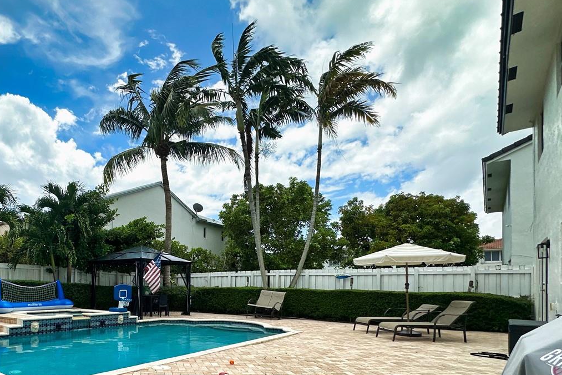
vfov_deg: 52.7
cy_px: 281
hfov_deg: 72.9
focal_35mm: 23
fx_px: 359
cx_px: 171
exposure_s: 1/1887
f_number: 2.2
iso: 40
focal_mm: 2.22
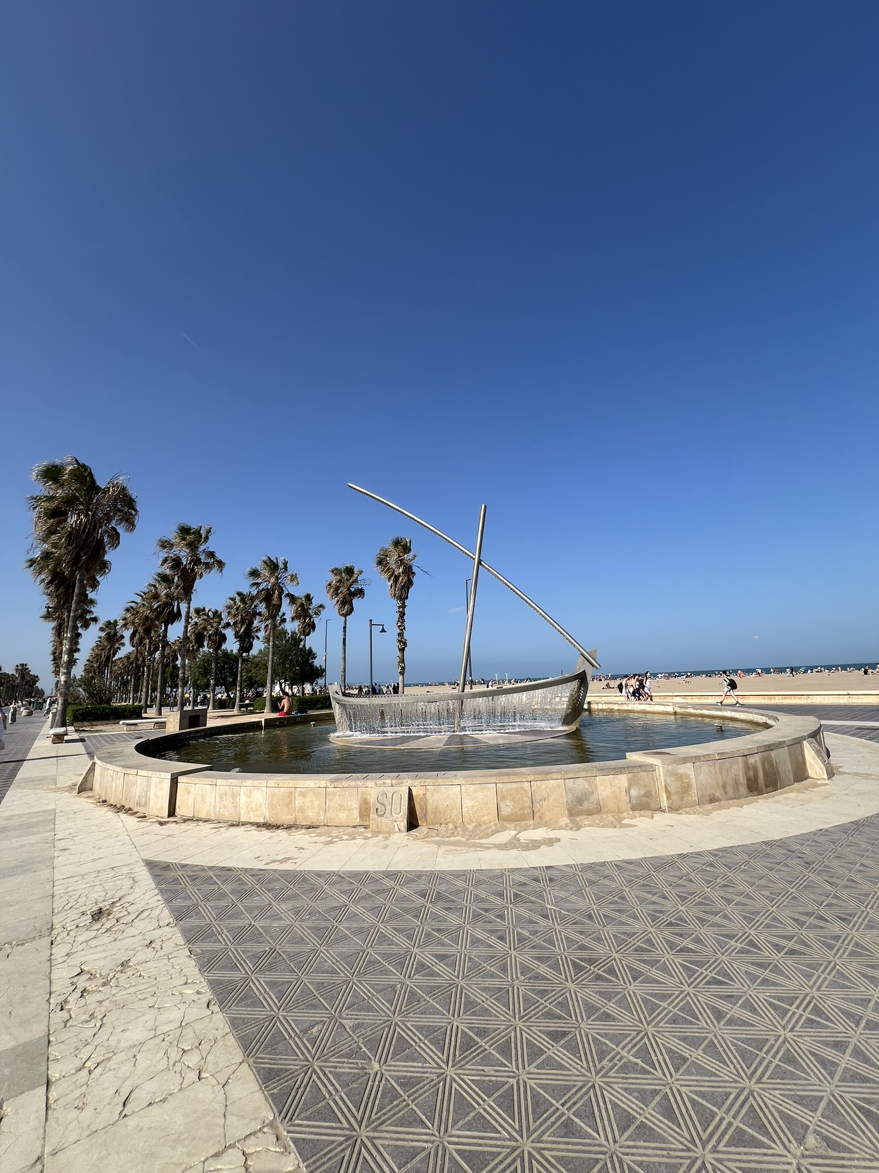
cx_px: 440
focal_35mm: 13
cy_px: 586
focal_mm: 1.57
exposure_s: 1/2421
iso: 32
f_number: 1.8
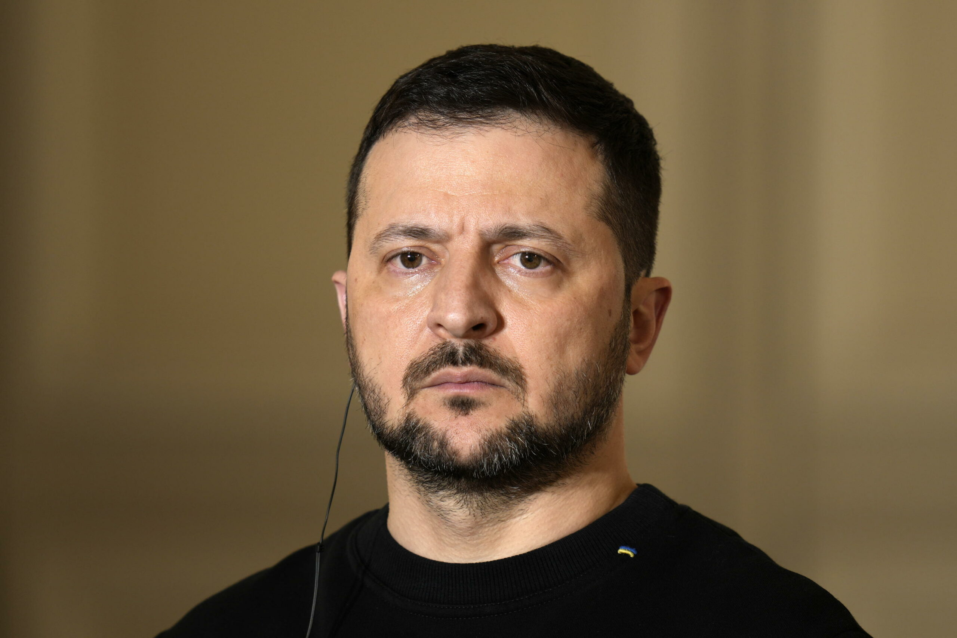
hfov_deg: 3.4
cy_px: 319
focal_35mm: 600
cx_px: 478
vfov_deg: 2.3
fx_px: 15950
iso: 125
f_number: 2.8
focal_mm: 400
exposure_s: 1/60
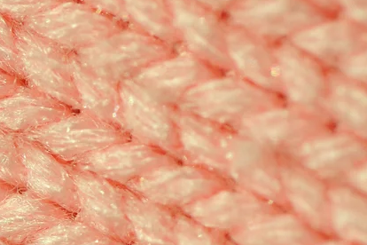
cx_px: -182
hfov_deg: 6.4
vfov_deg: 4.3
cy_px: 237
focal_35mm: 318
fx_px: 3242
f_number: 8
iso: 200
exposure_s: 1/180
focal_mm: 105
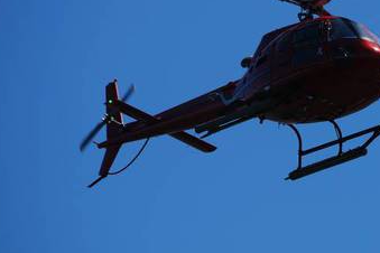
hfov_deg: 3.3
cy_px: 97
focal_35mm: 620
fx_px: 6544
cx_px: 358
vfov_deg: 2.2
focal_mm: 200
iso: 100
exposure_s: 1/800
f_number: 6.3
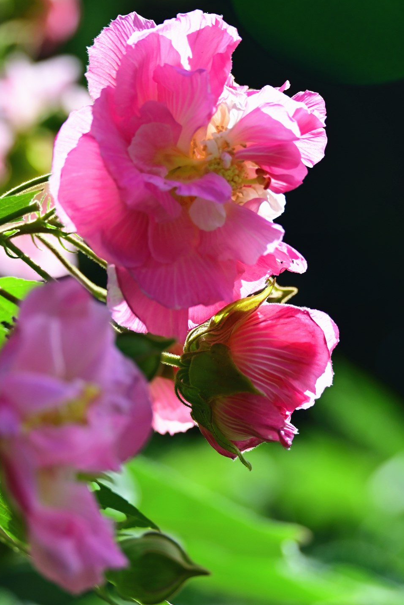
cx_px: 199
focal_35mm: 234
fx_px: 3937
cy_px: 292
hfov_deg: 5.9
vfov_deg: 8.8
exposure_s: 1/1000
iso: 500
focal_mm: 210
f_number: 8
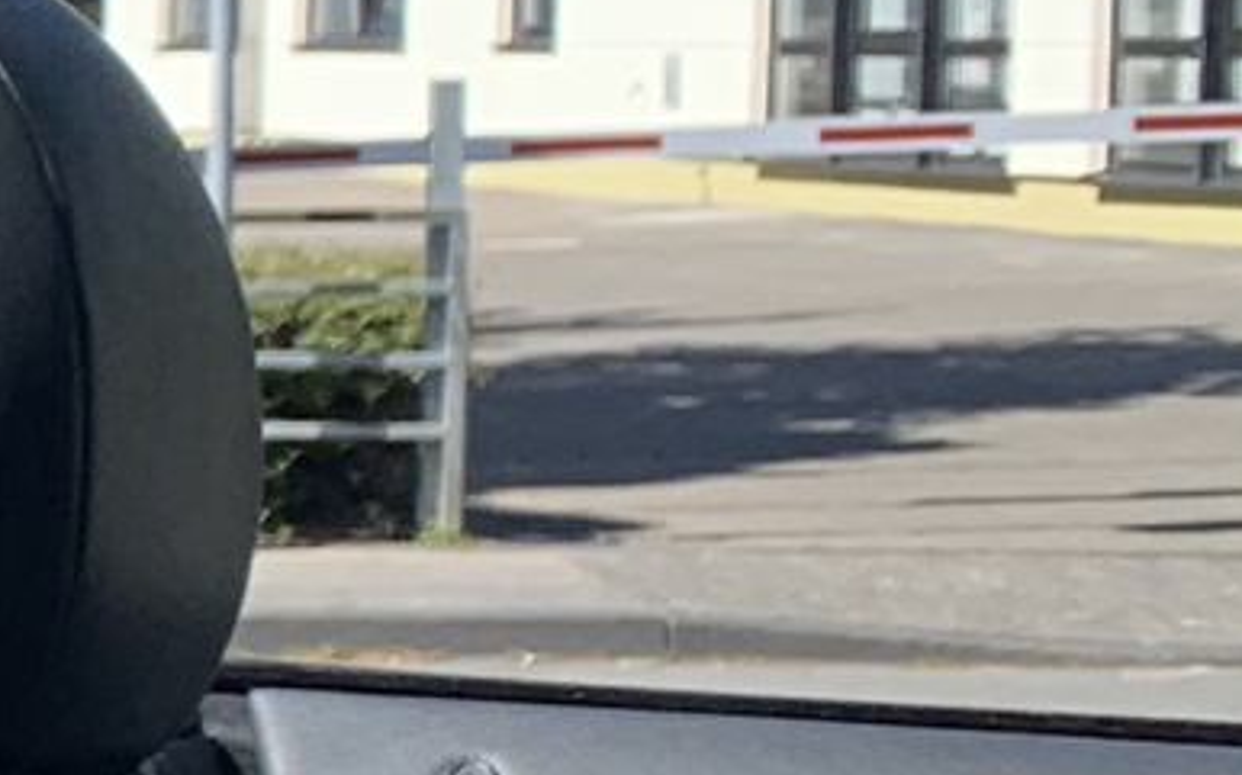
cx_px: -2592
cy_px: 613
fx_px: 6159
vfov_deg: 7.2
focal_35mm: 182
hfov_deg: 9.1
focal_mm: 4.25
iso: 25
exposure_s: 1/1299
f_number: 1.8
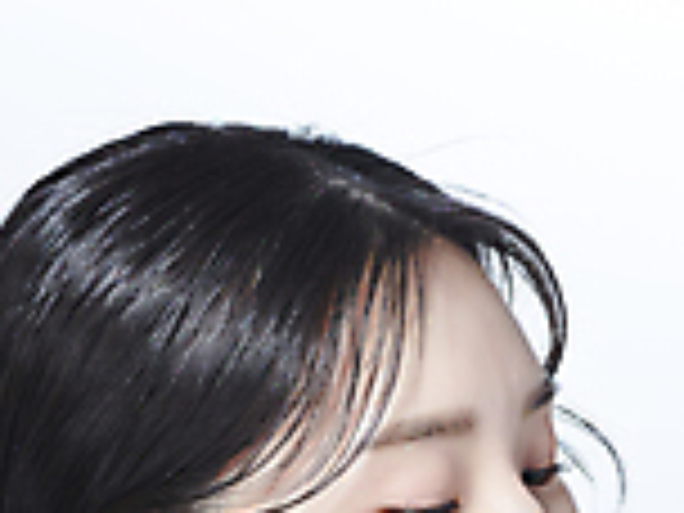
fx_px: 5236
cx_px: 268
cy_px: 486
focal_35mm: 265
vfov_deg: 5.6
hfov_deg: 7.5
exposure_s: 1/125
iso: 64
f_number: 13
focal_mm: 105
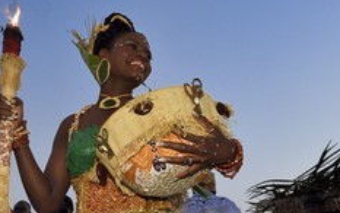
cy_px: 152
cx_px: 174
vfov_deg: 28.9
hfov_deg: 45.2
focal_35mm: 44
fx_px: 408
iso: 1600
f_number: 9
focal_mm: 24
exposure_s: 1/125
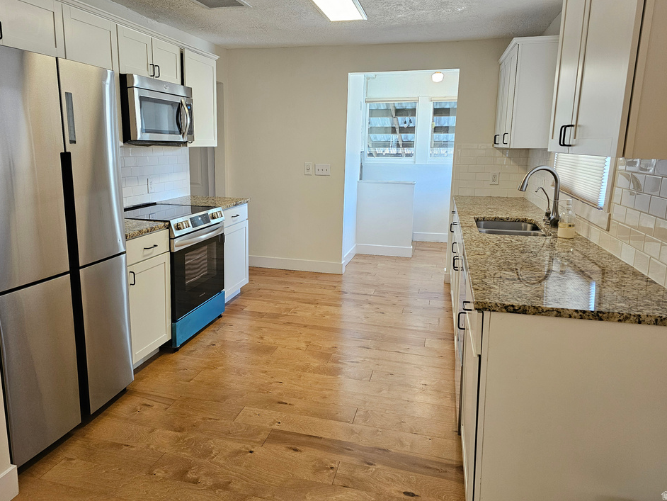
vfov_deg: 54.8
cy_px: 230
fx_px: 482
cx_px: 310
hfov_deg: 69.3
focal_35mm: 25
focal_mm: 6.3
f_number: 1.7
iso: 400
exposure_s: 1/120
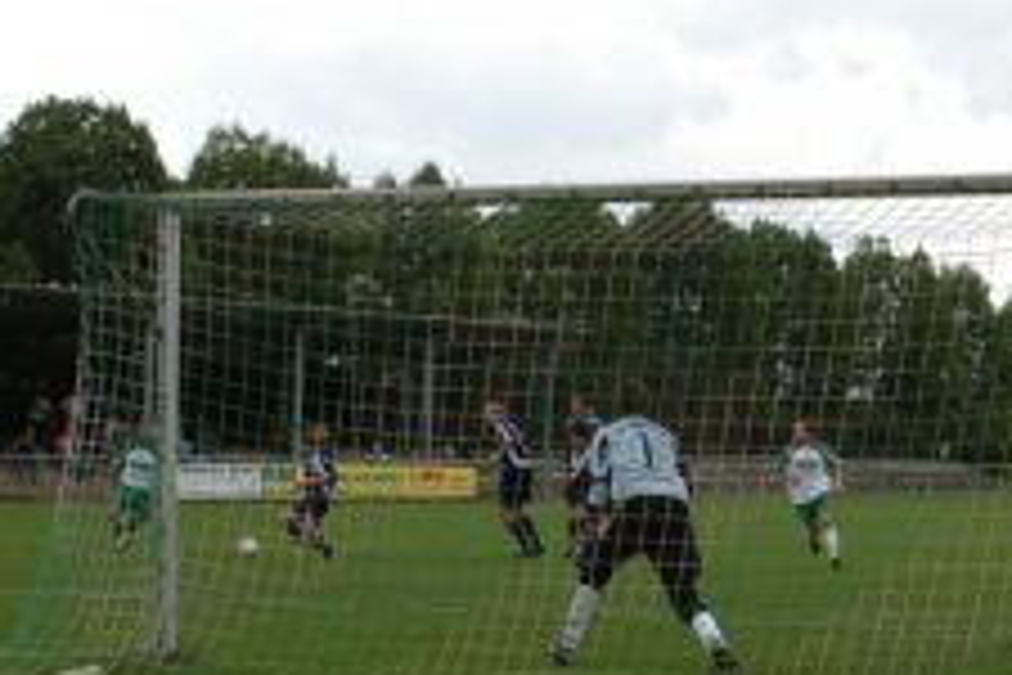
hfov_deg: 18.2
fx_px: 3148
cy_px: 436
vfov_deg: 12.2
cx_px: 720
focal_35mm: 112
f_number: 7.1
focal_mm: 42
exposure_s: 1/180
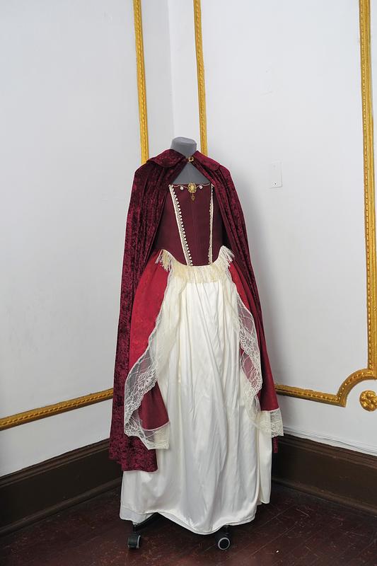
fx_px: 581
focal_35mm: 37
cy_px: 283
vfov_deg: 51.9
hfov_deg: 35.9
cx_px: 188
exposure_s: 1/160
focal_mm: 37
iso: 1600
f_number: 5
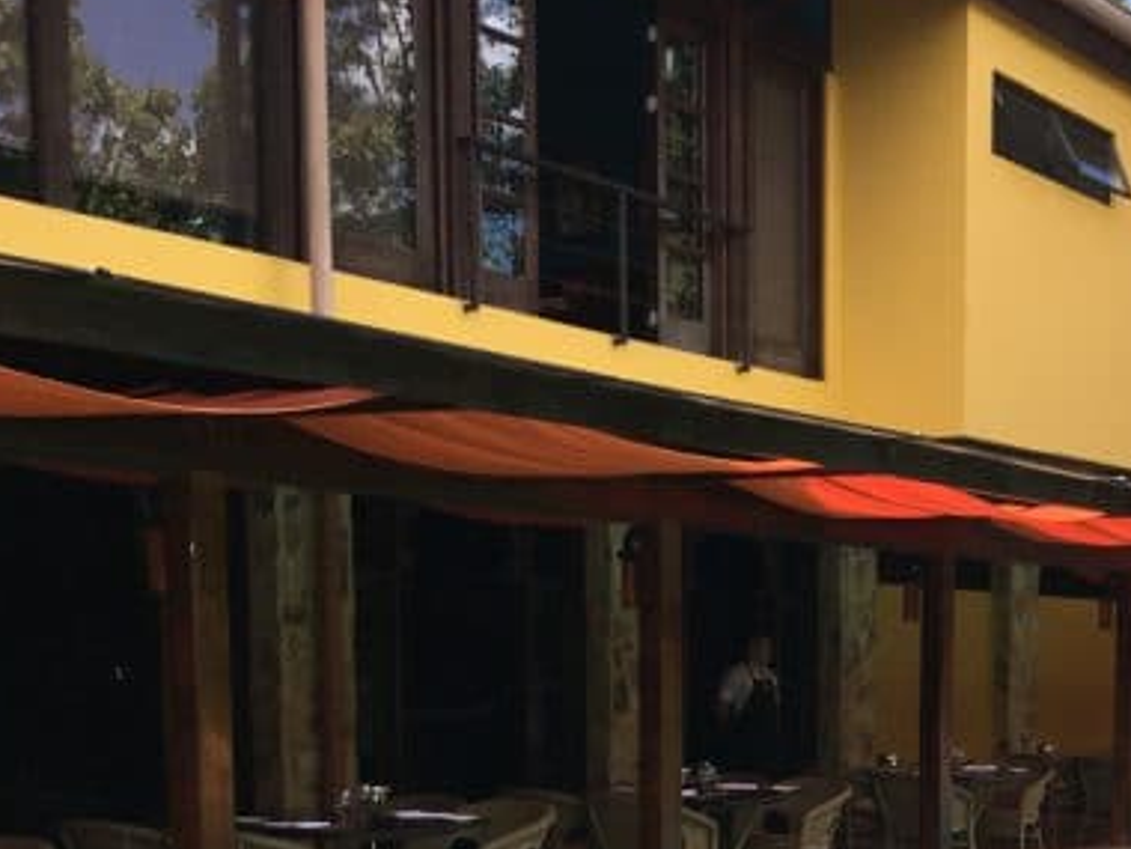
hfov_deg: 30.0
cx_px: 1063
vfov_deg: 23.0
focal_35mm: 61
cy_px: 864
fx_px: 1993
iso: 25
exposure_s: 1/601
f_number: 2.2
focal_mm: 4.15
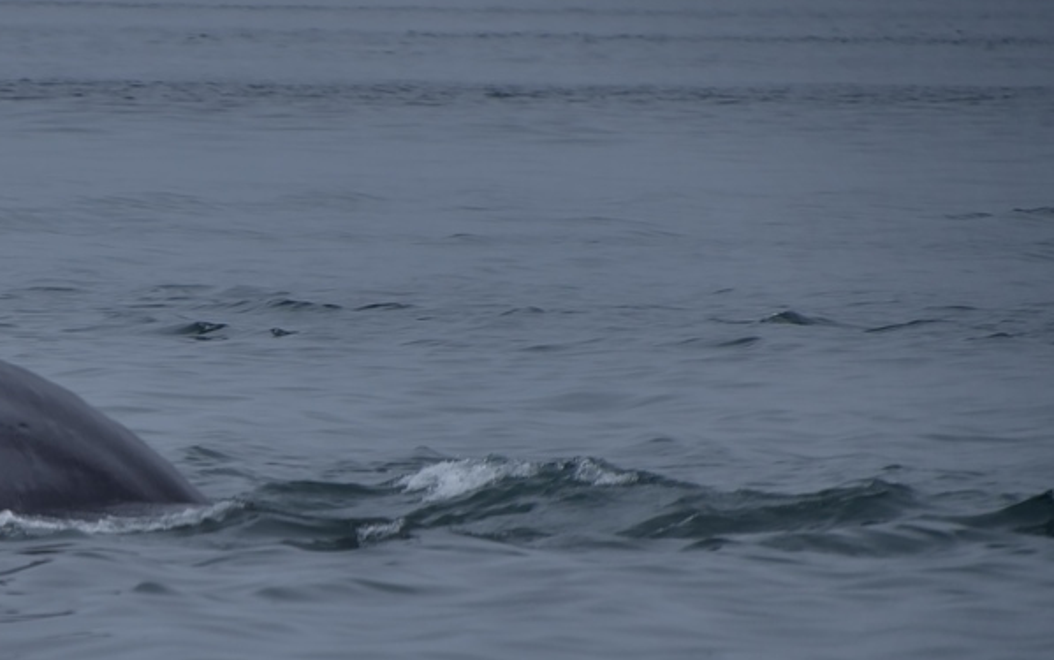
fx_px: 18766
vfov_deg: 2.0
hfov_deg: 3.2
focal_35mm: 653
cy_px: 472
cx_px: 58
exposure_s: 1/640
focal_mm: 300
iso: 125
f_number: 5.6
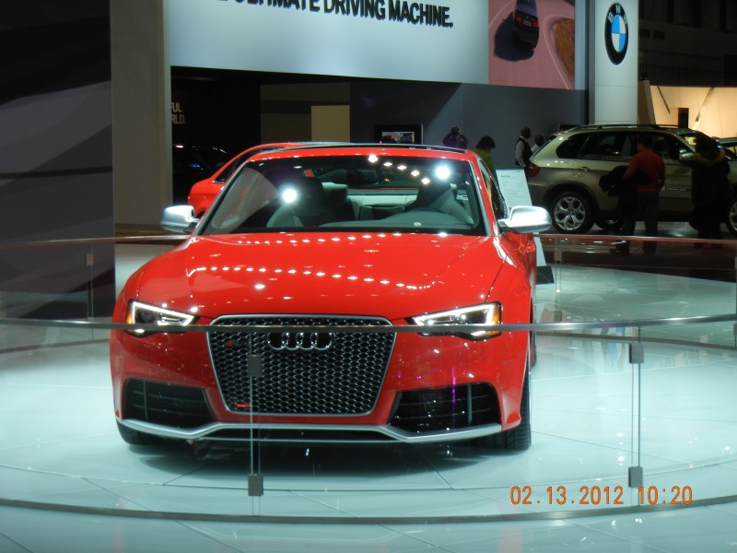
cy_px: 276
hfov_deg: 25.3
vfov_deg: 19.1
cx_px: 368
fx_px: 1639
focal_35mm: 77
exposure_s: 1/66.5
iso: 160
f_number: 4.3
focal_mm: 13.9
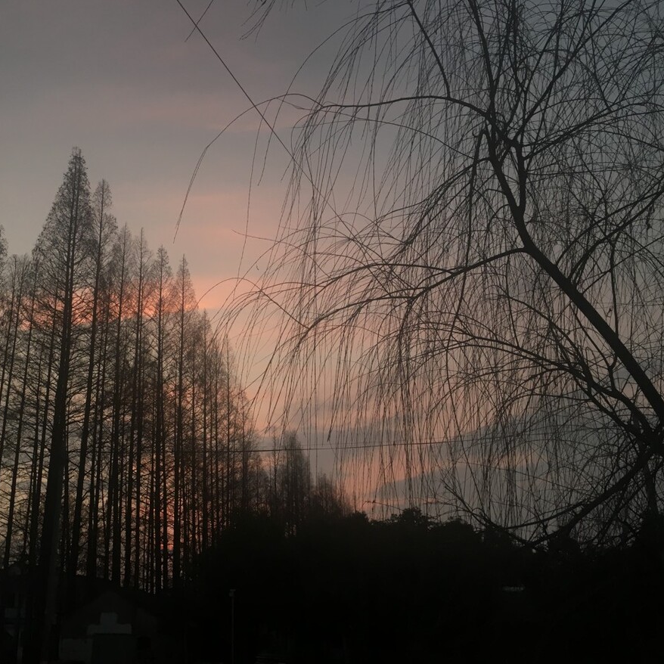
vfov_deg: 47.2
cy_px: 338
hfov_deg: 46.9
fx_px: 760
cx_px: 254
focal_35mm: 35
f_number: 2.2
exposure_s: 1/33
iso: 32
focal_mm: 4.15
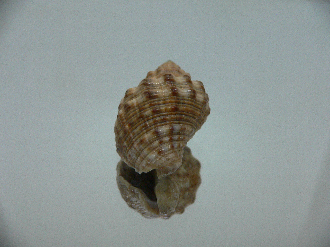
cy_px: 124
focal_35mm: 35
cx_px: 165
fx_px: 334
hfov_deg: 52.6
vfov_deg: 40.7
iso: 200
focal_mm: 4.6
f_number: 2.8
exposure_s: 1/60
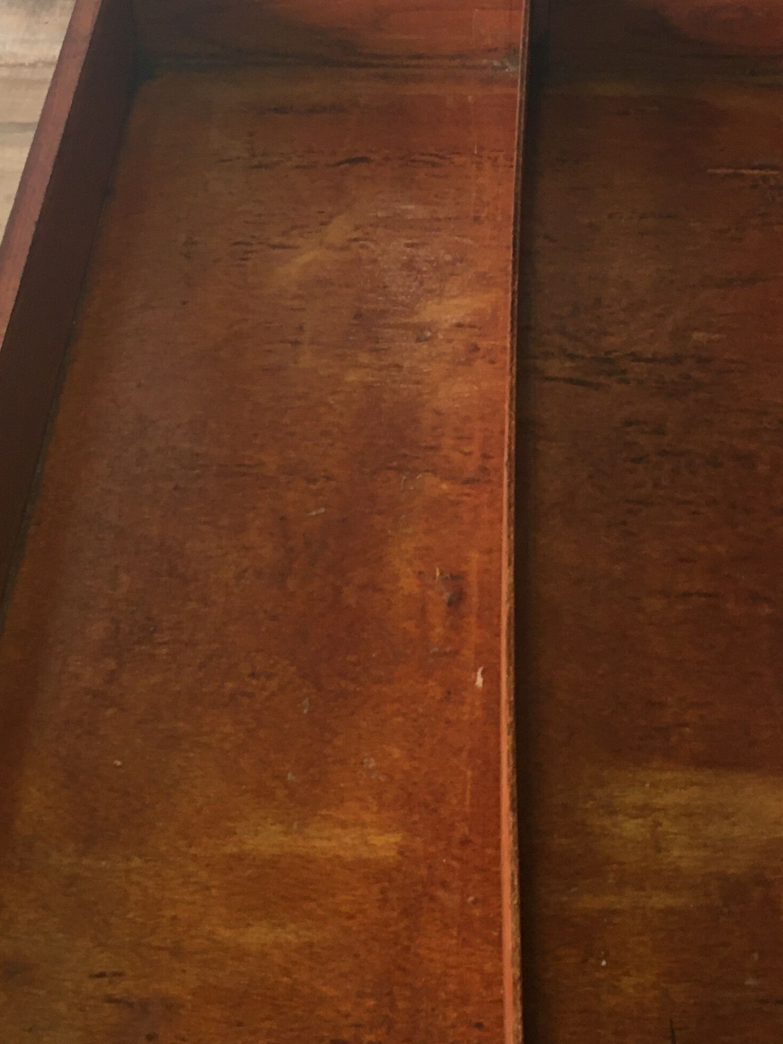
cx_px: 462
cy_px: 456
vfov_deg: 32.1
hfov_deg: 24.4
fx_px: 1809
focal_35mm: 60
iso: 125
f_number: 2.2
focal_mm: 4.15
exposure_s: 1/33
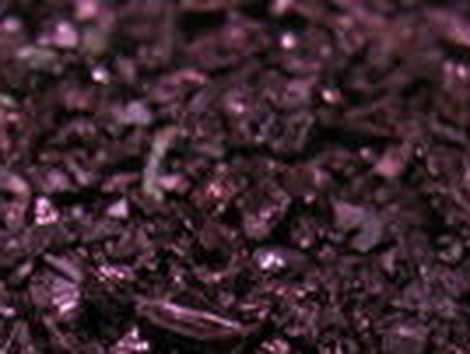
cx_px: 35
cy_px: 715
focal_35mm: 393
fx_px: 5346
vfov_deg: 3.8
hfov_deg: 5.0
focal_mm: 16.8
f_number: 4.1
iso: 100
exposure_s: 1/151
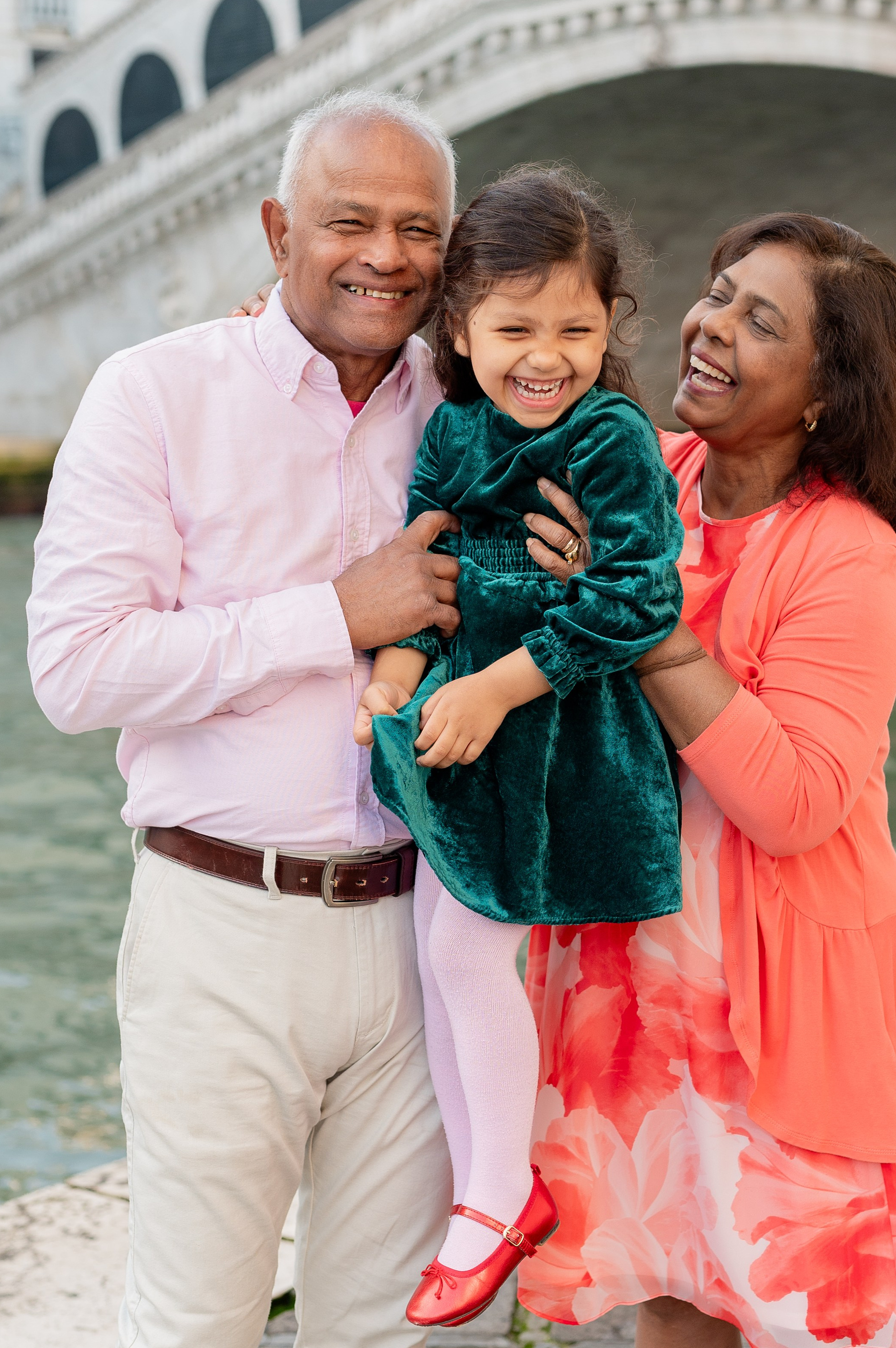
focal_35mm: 65
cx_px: 430
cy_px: 597
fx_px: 2430
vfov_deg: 31.0
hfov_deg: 20.9
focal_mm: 50
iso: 250
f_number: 3.5
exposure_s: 1/400
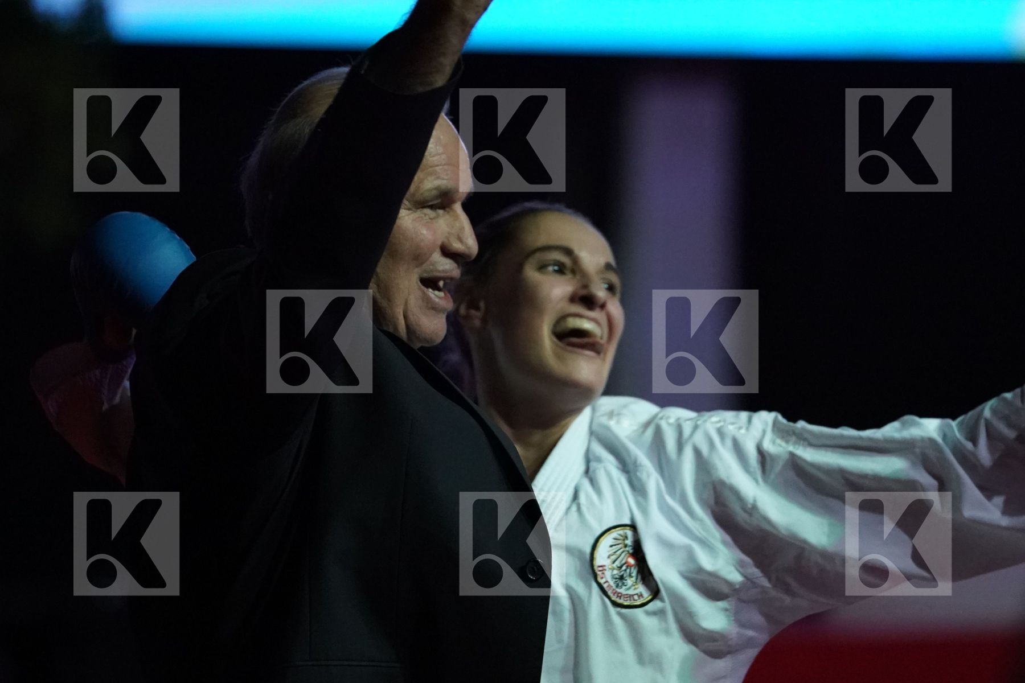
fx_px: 8541
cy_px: 342
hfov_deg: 6.9
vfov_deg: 4.6
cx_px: 512
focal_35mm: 300
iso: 6400
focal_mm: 200
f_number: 2.8
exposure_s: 1/640
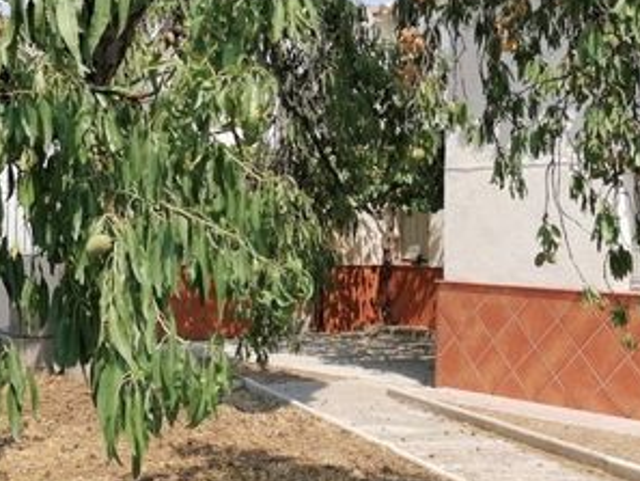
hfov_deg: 30.2
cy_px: 265
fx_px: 1184
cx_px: 391
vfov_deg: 22.9
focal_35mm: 64
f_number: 1.8
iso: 50
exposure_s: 1/1170
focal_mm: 4.75
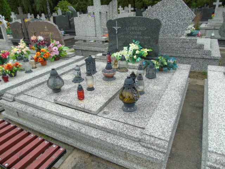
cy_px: 84
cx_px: 112
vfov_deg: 54.9
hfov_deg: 69.4
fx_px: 162
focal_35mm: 25
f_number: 3.4
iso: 80
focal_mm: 4.4
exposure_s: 1/125
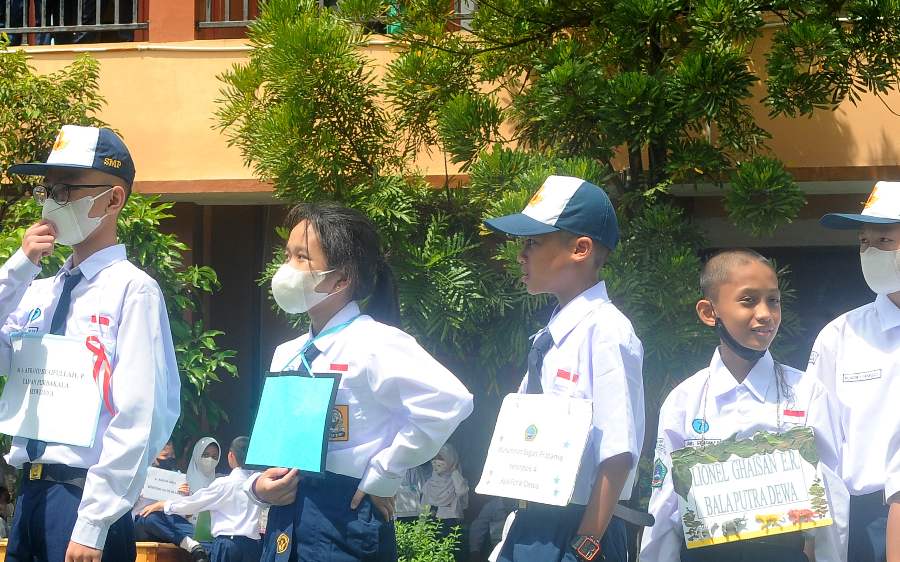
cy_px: 467
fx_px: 2183
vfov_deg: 14.6
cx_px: 366
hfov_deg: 23.3
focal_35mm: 89
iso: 400
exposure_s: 1/320
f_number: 9
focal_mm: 50
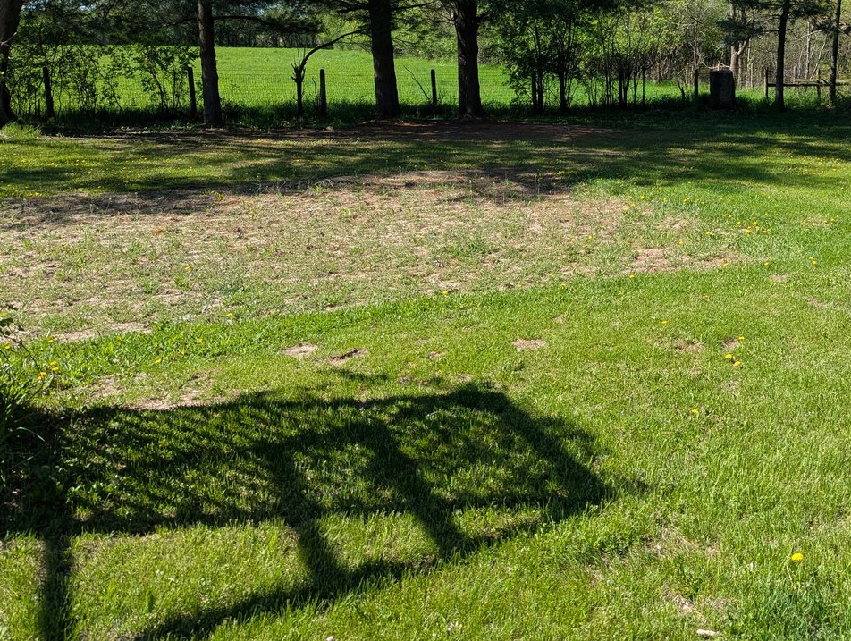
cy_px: 168
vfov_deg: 37.0
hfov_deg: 46.9
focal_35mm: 38
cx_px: 649
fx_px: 936
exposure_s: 1/1300
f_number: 1.85
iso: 43
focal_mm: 6.81
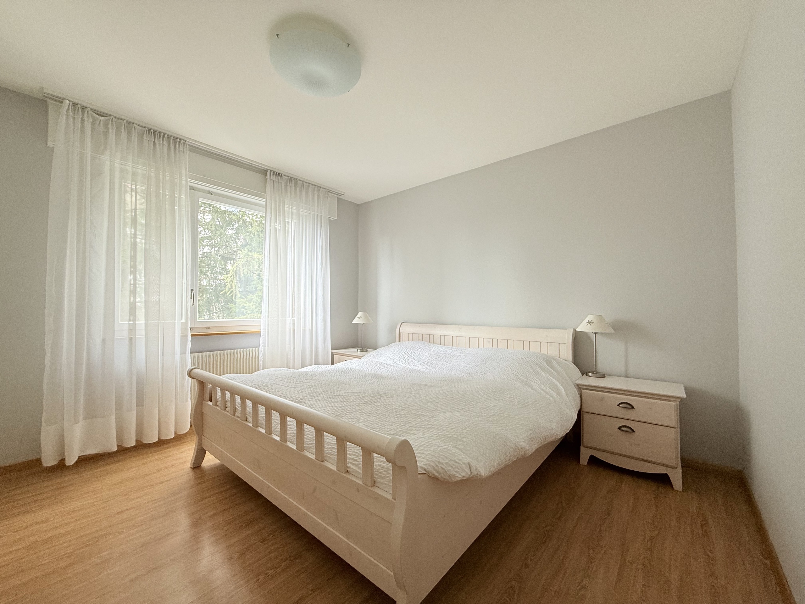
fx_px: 326
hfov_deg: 102.1
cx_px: 402
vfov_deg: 85.7
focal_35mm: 14
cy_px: 302
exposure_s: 1/99
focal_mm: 2.22
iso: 80
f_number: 2.2
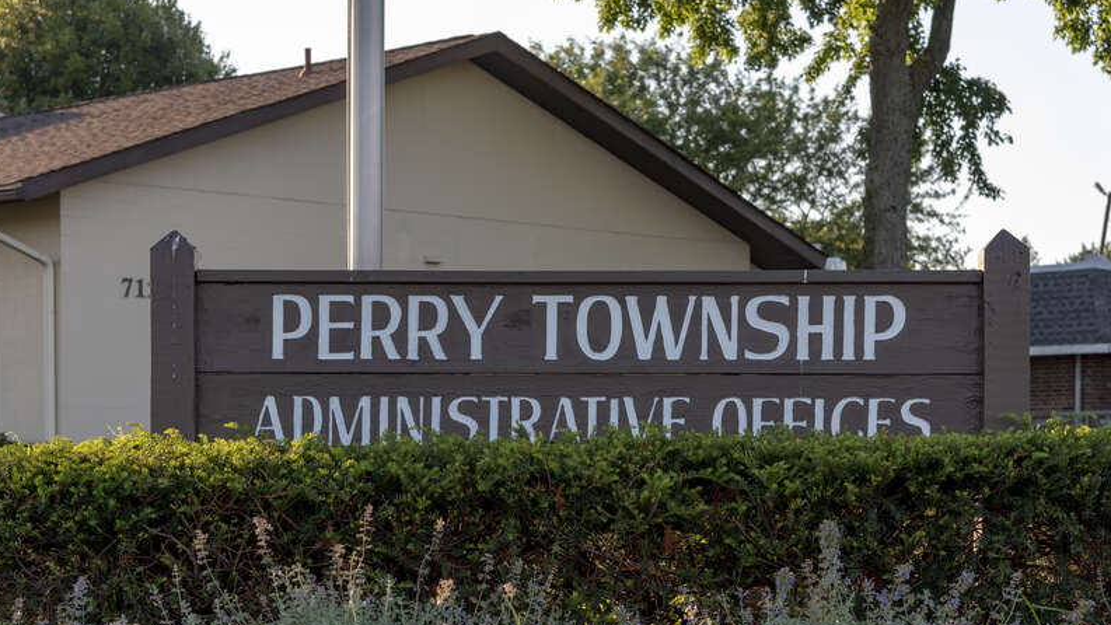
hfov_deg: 28.6
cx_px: 552
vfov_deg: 16.3
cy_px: 369
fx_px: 2180
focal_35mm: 74
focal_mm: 70
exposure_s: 1/125
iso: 160
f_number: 6.3
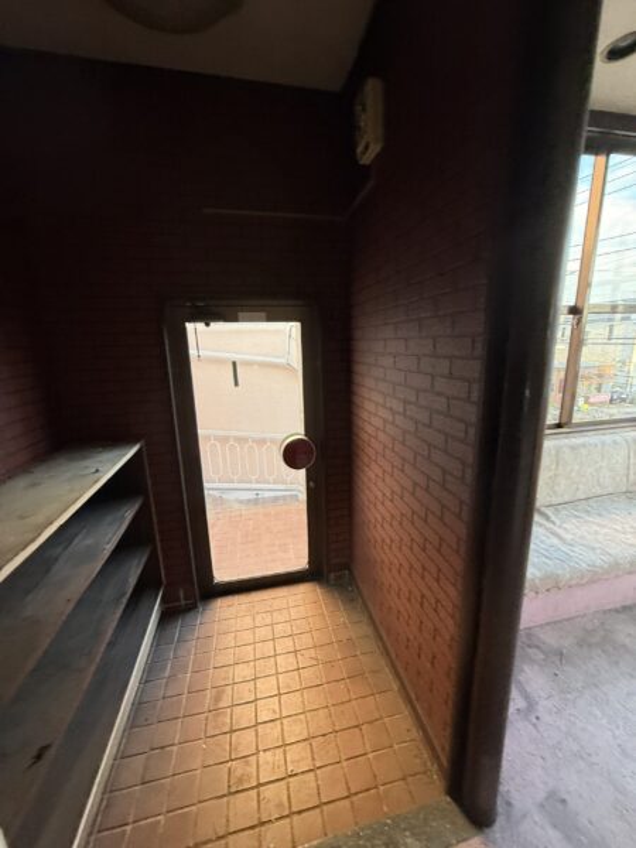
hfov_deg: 85.7
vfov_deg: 102.1
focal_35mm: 14
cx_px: 318
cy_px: 424
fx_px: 343
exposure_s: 1/99
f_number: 2.2
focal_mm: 2.22
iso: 125
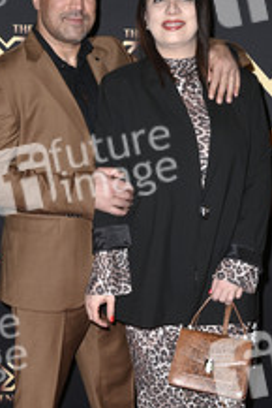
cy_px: 265
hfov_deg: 16.5
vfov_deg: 24.4
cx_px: 136
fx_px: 939
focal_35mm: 83
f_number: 5
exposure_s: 1/200
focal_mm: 45
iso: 200
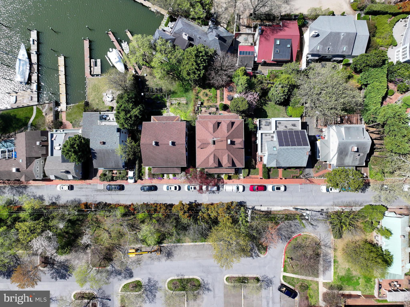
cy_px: 154
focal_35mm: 24
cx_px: 205
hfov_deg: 71.6
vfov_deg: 56.8
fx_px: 284
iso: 150
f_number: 2.8
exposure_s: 1/2000
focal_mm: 12.29
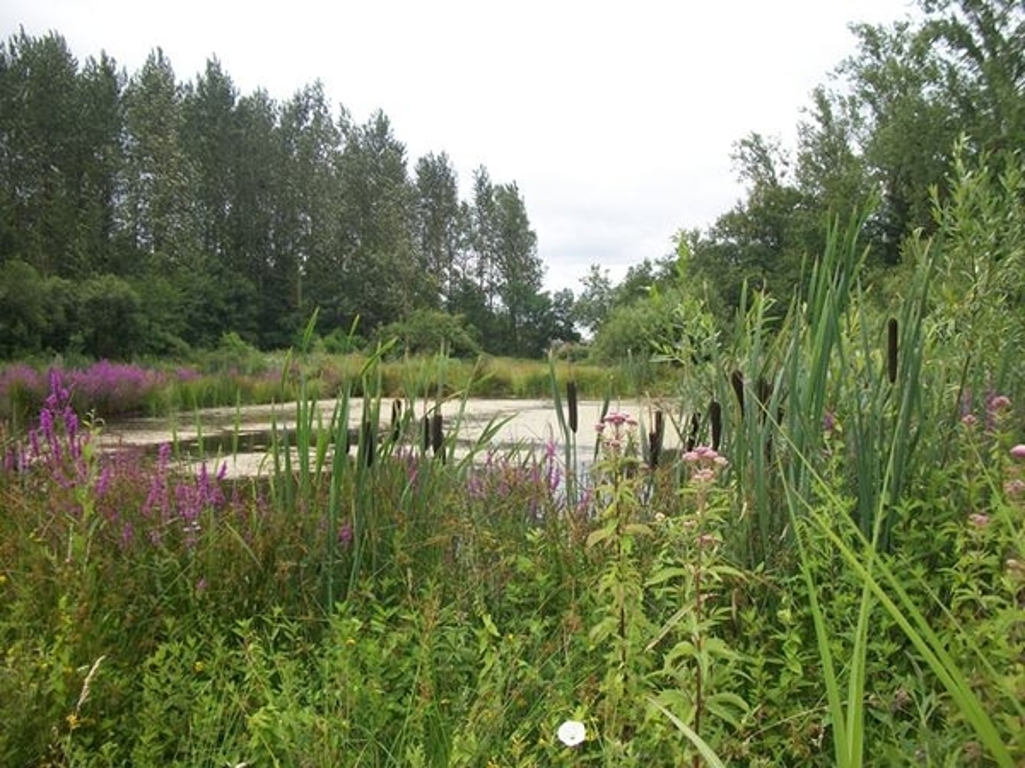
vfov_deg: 44.2
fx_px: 948
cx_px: 512
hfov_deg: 56.8
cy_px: 384
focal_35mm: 32
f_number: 8.8
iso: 80
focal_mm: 5.7
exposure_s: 1/50
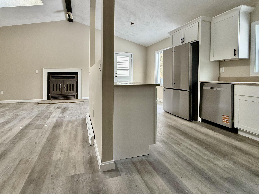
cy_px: 78
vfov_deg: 73.9
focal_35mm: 17
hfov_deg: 90.8
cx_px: 117
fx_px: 127
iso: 160
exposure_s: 1/99
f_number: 2.2
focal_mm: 2.22
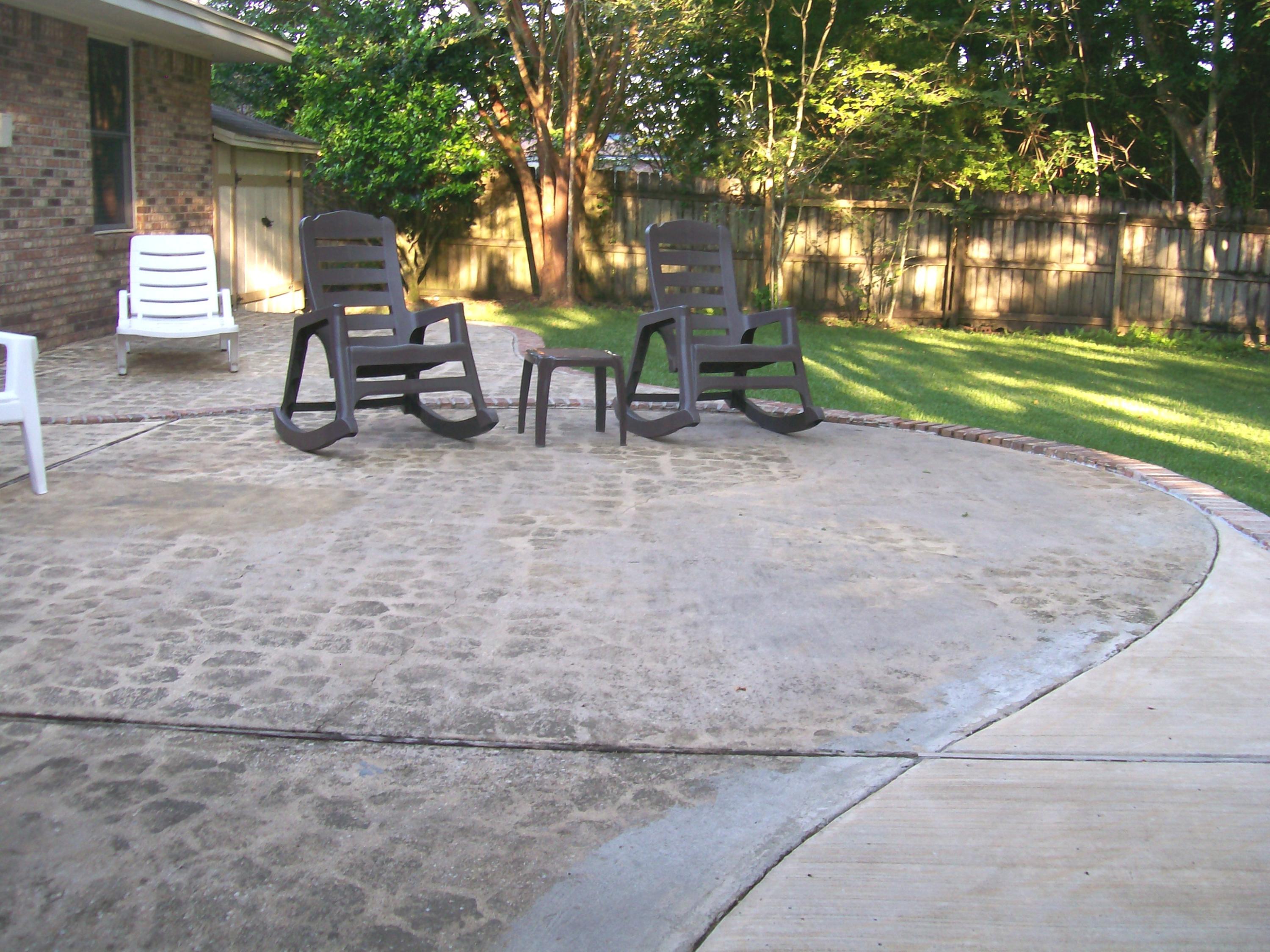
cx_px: 635
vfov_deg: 39.7
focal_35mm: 36
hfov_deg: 51.4
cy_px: 476
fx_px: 1321
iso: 80
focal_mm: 6
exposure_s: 1/64.8
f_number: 2.7
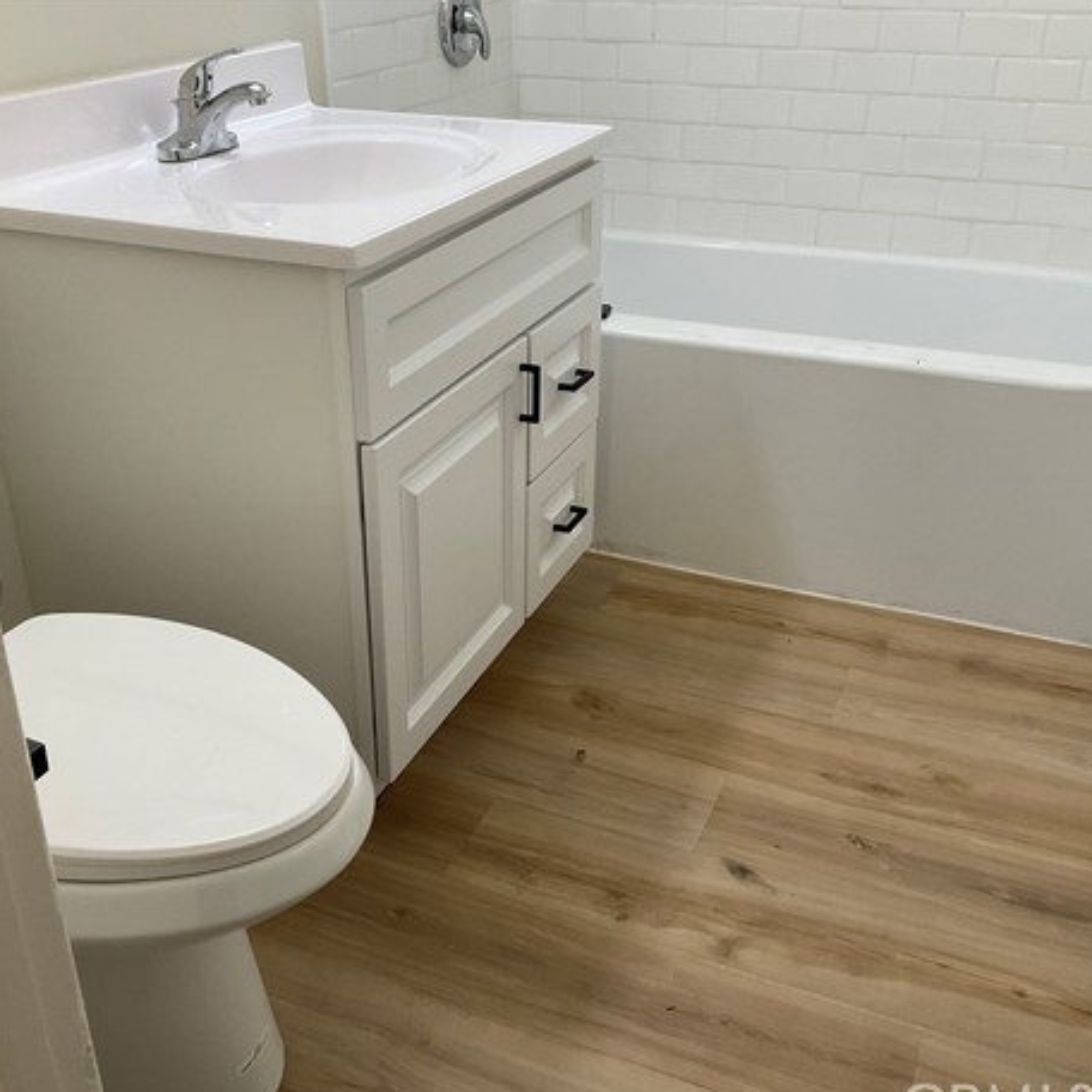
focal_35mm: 36
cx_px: 491
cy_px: 565
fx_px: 1285
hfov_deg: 46.0
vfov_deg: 46.0
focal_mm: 3
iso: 64
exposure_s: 1/60
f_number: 1.8
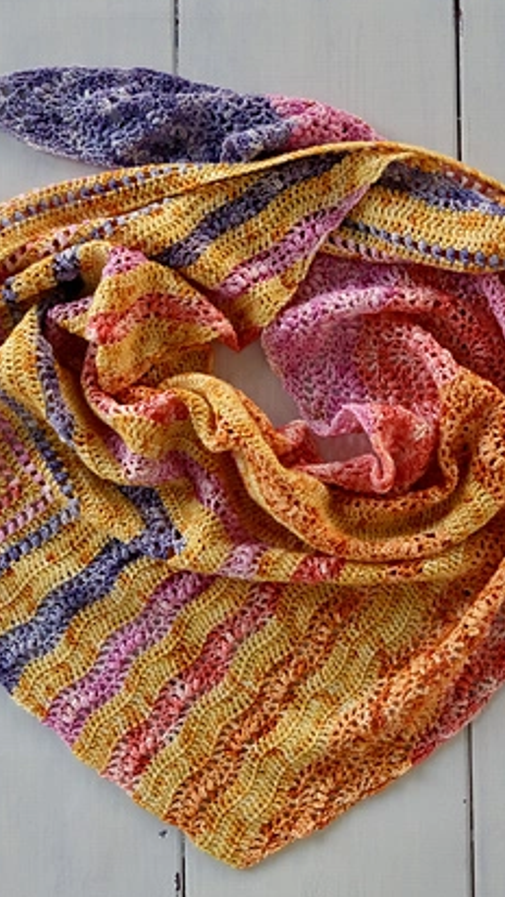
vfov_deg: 36.6
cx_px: 246
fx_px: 1356
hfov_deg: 21.1
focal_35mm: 57
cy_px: 450
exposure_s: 1/100
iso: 1250
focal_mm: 23.5
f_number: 4
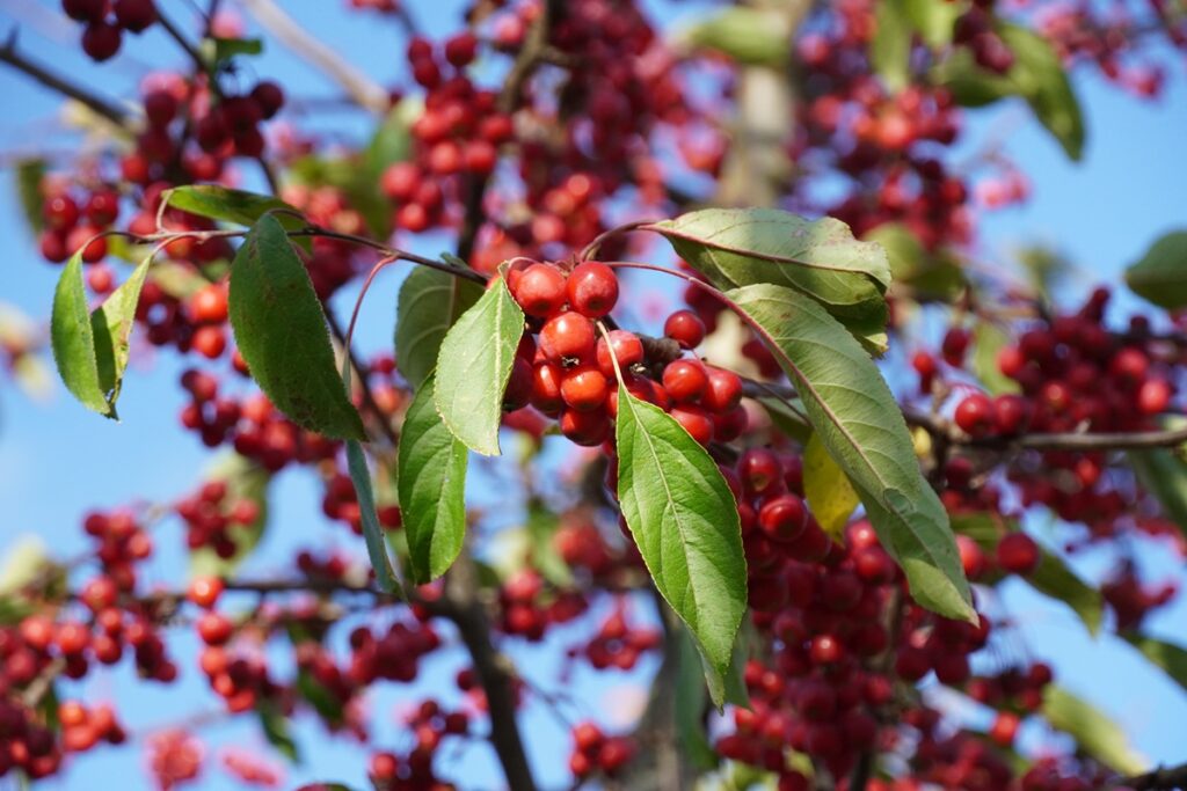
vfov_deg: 10.6
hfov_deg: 15.9
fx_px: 4254
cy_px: 396
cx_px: 594
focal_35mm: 129
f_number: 5.6
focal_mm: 86
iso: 1250
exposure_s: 1/1600
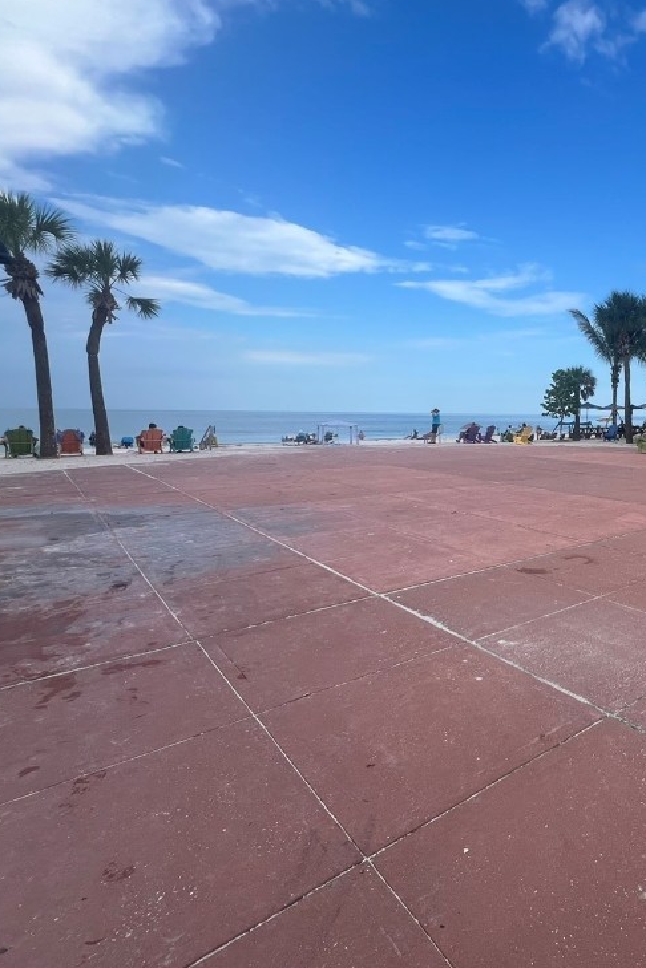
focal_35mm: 19
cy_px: 469
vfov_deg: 86.9
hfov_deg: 56.1
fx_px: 511
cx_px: 578
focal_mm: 1.57
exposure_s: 1/1508
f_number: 1.8
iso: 32
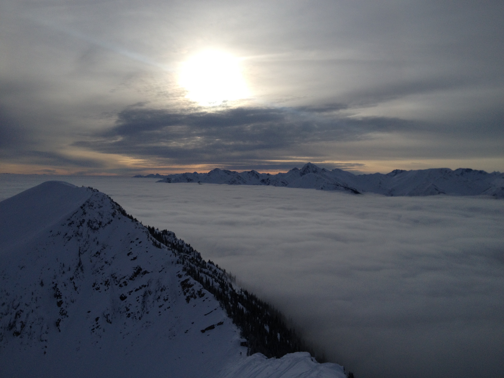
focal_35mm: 35
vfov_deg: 40.7
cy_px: 189
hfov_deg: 52.6
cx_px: 252
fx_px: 510
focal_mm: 4.28
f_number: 2.4
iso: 50
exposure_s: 1/5525
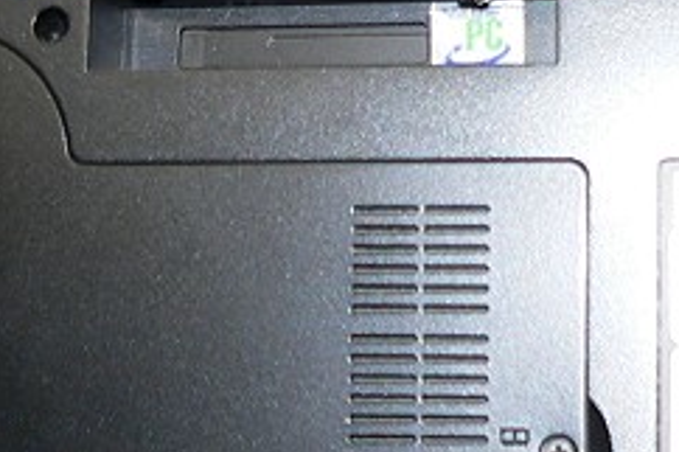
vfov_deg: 13.8
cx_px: 567
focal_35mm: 99
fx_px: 1866
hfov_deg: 20.3
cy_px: 140
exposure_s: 1/30
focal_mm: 6
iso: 100
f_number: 2.8
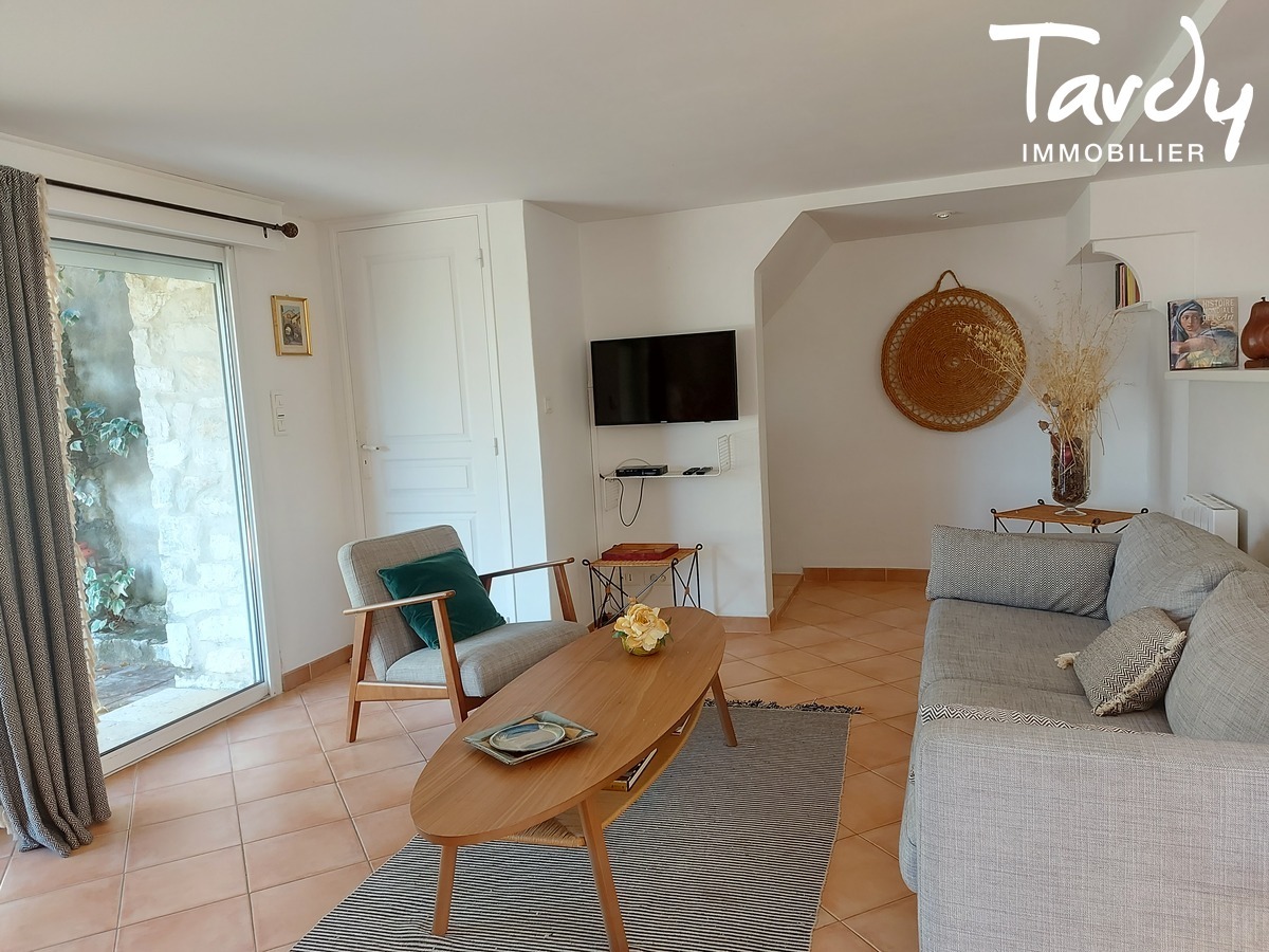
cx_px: 634
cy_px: 476
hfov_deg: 71.6
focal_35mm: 24
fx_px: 880
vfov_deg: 56.8
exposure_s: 1/30
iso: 200
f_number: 1.8
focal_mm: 5.23
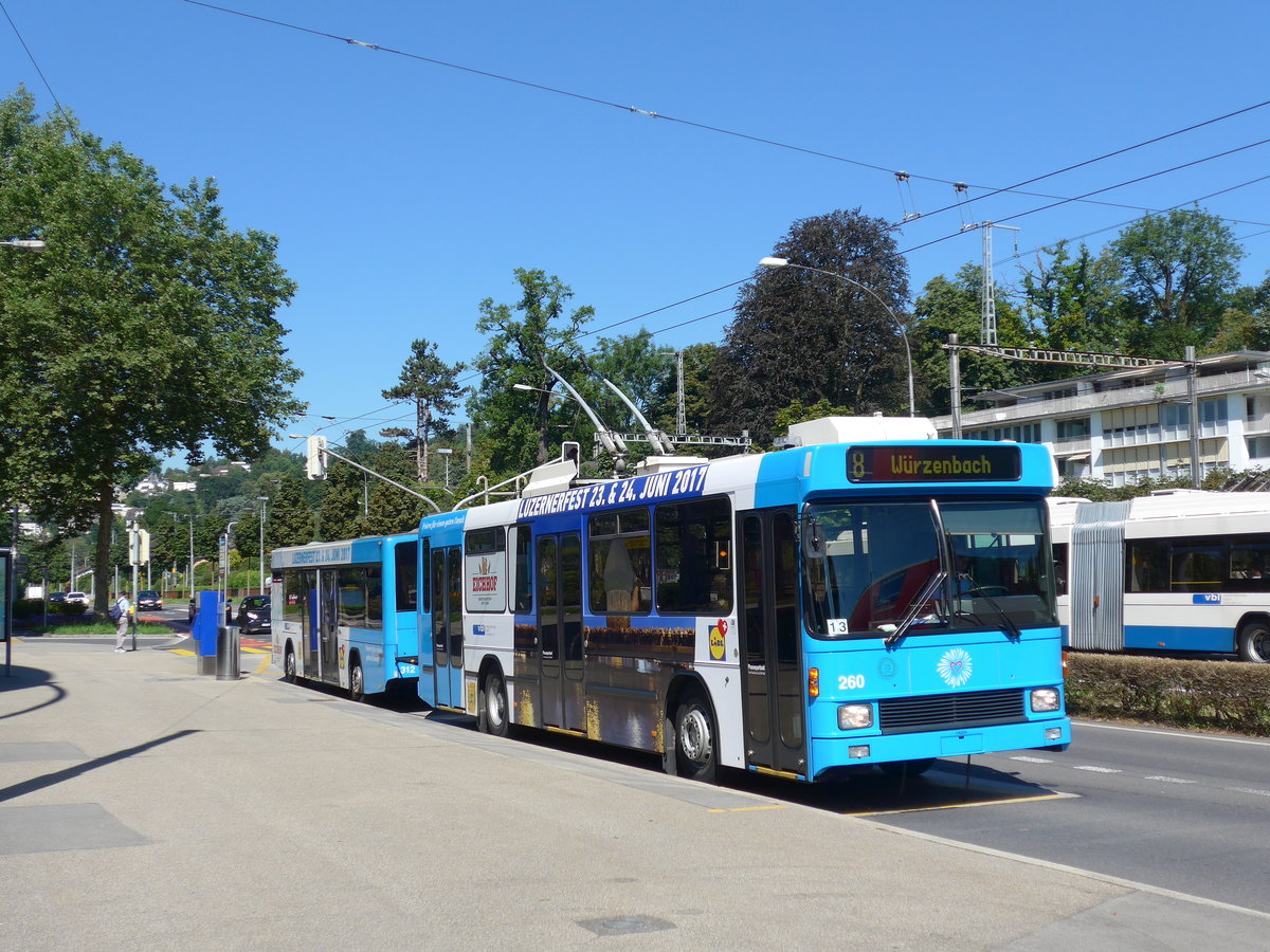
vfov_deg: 32.9
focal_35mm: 44
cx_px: 635
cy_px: 476
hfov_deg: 42.9
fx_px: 1614
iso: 80
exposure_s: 1/1300
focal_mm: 9
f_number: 2.8
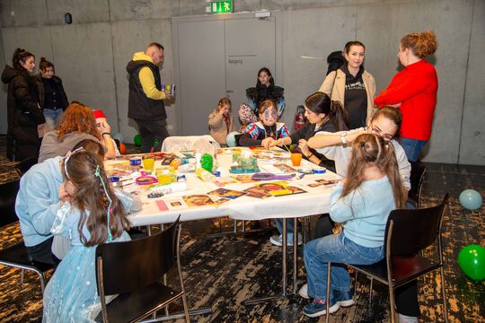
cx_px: 242
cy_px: 162
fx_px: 431
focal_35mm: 32
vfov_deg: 41.1
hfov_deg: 58.7
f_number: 4
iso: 200
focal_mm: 32
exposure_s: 1/60
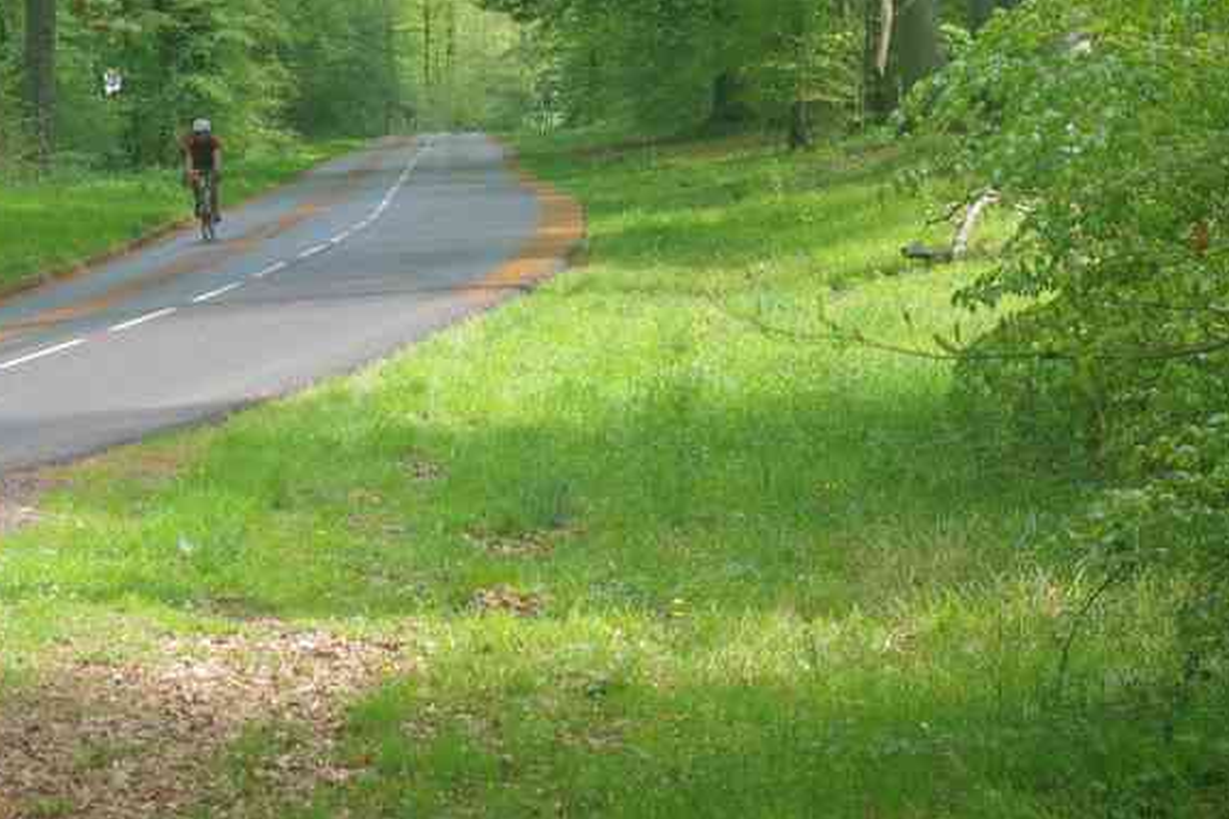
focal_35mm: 131
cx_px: 321
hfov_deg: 15.6
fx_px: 4471
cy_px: 129
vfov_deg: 10.4
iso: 800
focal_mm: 50
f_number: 8
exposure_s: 1/80
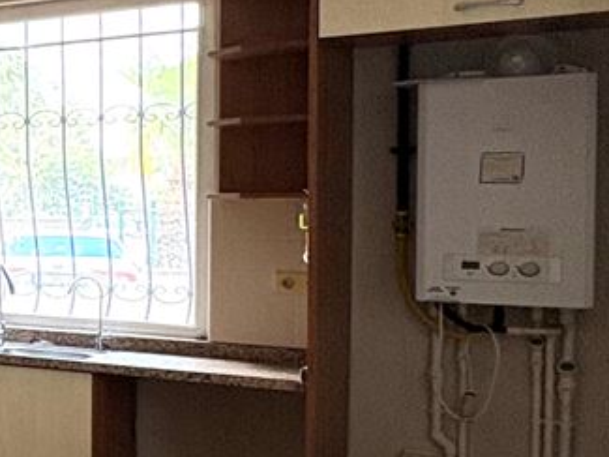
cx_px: -585
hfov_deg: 19.4
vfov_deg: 23.7
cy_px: 227
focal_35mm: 62
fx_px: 1091
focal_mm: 2.22
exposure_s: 1/85
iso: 250
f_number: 2.2
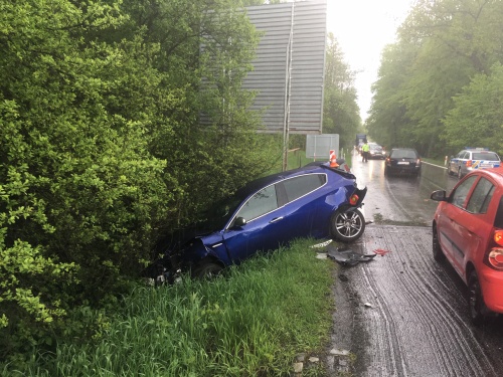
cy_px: 188
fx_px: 421
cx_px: 252
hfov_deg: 61.7
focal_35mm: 29
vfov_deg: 48.2
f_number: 2.2
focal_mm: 4.15
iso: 40
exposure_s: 1/100
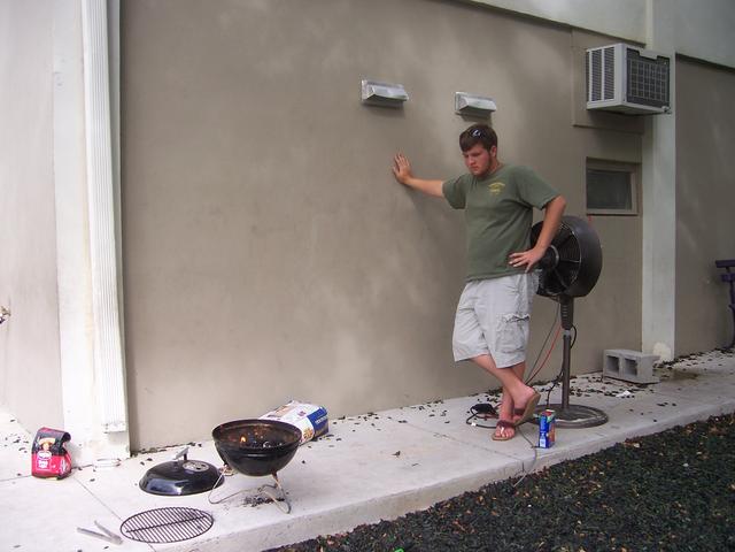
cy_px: 276
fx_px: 764
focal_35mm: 36
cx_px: 368
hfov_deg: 51.4
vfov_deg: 39.7
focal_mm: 6
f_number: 3
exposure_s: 1/250
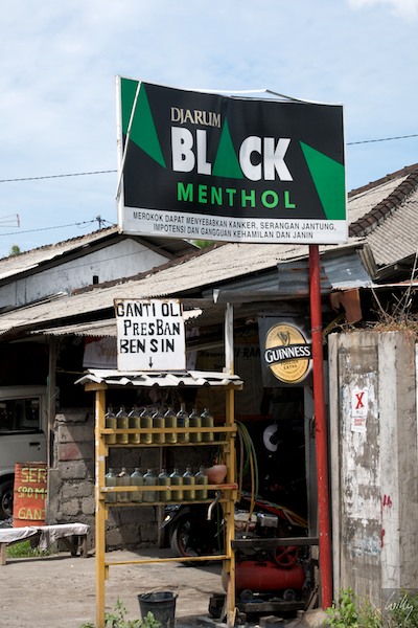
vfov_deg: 29.9
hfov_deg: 20.2
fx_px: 1176
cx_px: 209
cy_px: 314
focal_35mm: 68
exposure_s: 1/400
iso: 320
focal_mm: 45
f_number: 10
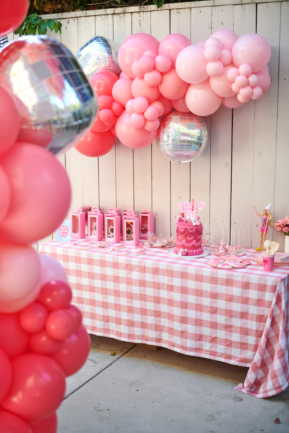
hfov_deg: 27.0
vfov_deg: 39.6
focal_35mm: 50
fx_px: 602
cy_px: 216
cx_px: 144
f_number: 2.8
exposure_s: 1/640
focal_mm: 50
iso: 200
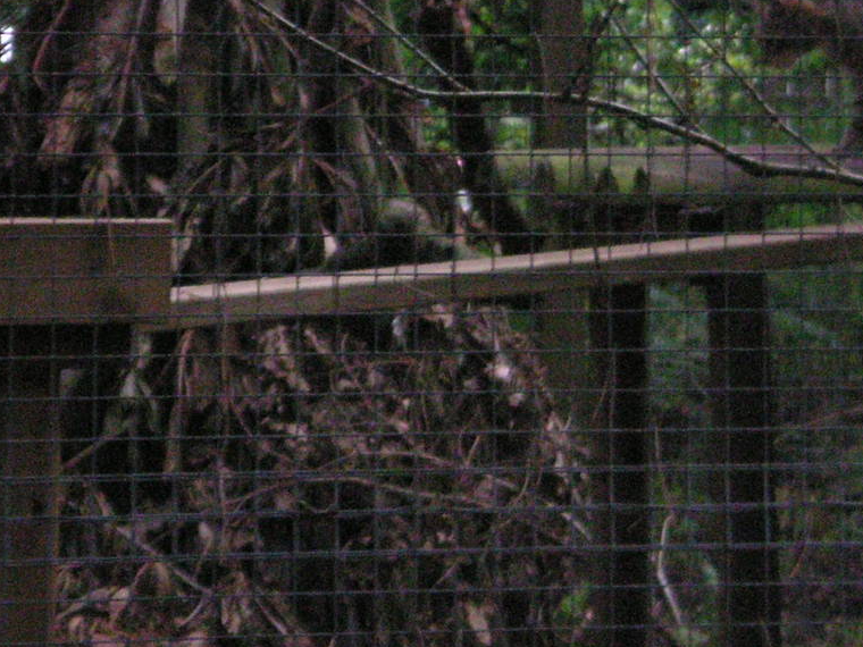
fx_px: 5983
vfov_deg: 6.2
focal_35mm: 240
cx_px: 862
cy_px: 32
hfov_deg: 8.2
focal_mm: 18.9
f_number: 4
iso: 400
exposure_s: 1/180
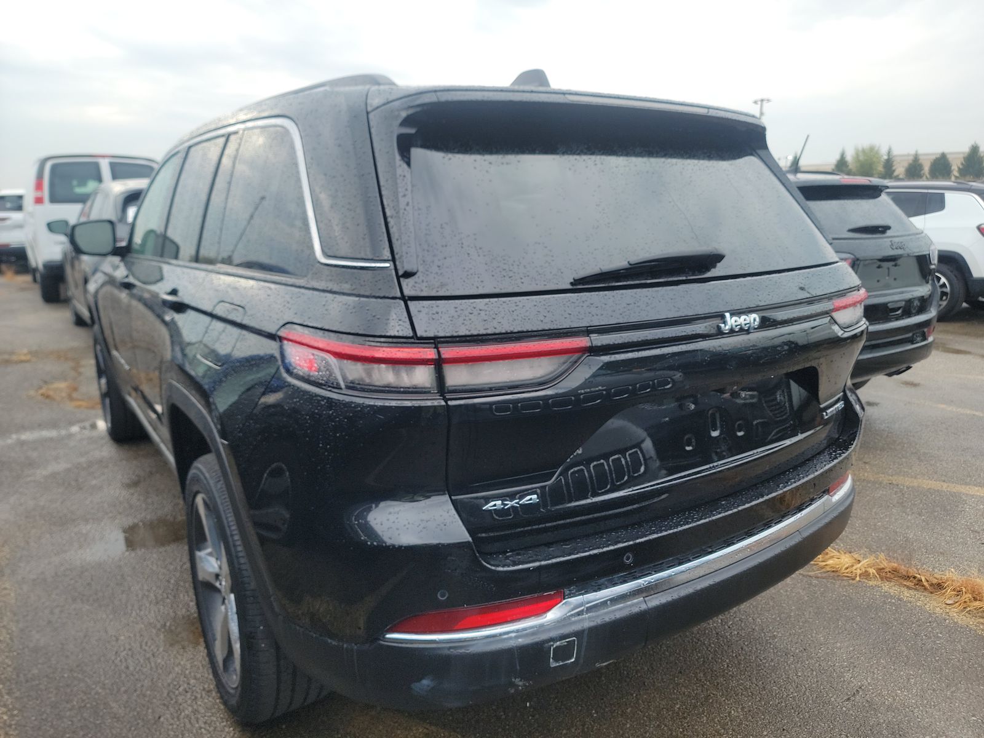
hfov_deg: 71.6
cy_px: 369
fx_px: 682
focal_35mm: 24
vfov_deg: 56.8
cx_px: 492
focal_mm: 6.7
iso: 50
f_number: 1.8
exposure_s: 1/138
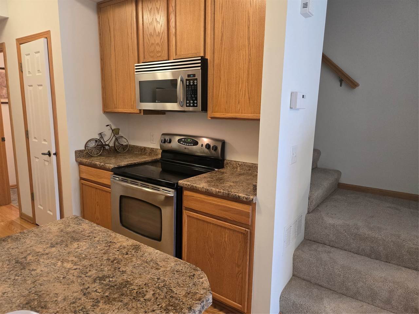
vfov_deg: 58.9
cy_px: 157
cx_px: 210
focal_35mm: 23
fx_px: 278
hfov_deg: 73.9
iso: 400
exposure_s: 1/120
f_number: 1.8
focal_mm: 5.4
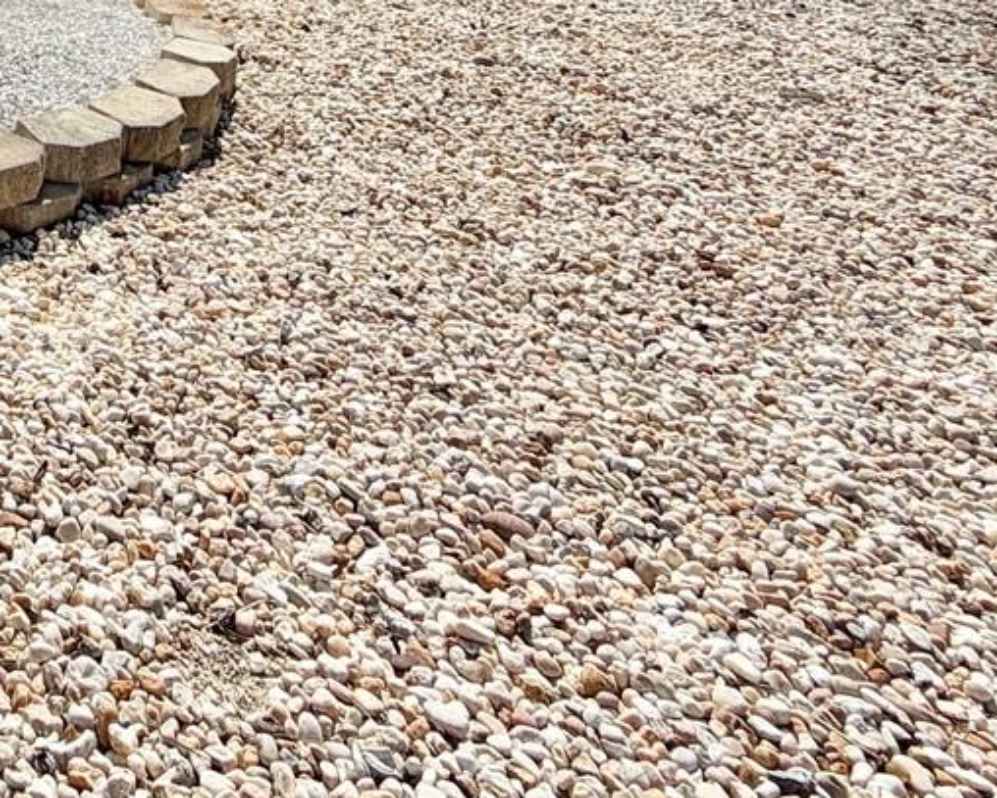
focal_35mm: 43
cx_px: -175
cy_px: -296
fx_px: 1270
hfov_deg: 34.9
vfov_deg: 27.6
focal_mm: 2.22
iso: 20
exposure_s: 1/1848
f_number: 2.2
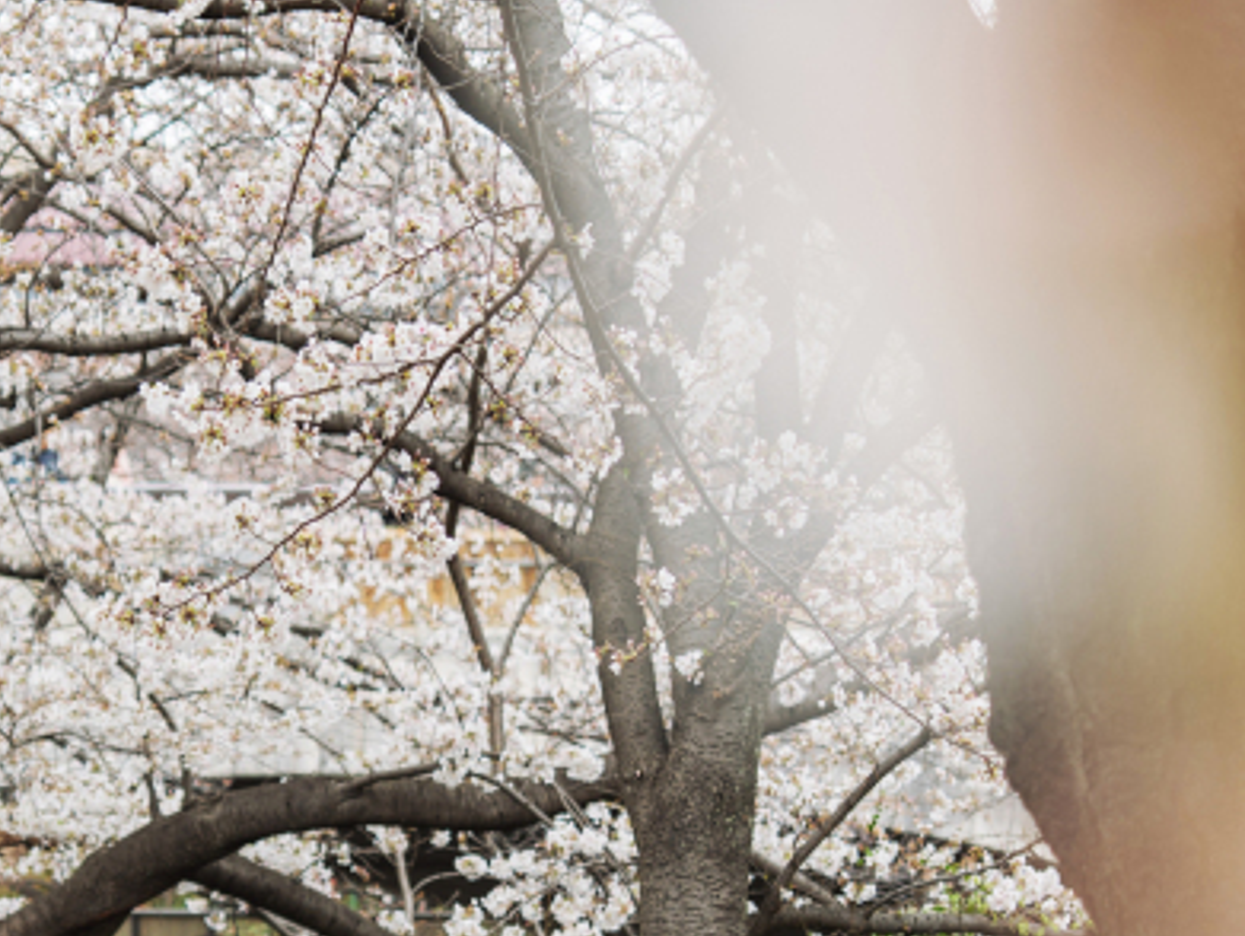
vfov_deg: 8.8
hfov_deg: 11.7
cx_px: 436
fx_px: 6048
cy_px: 64
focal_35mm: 168
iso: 64
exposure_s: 1/250
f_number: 3.2
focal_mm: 57
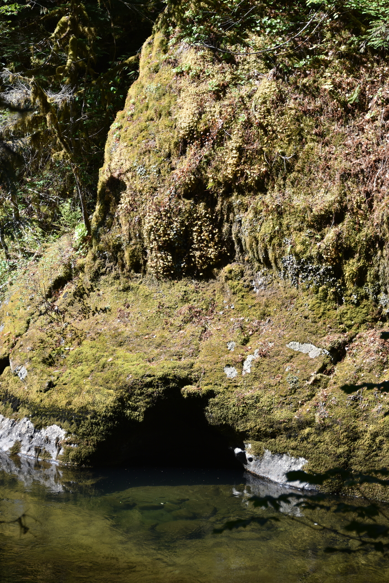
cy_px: 292
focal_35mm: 122
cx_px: 194
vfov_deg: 16.8
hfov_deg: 11.2
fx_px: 1976
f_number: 5.6
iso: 140
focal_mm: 122
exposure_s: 1/250
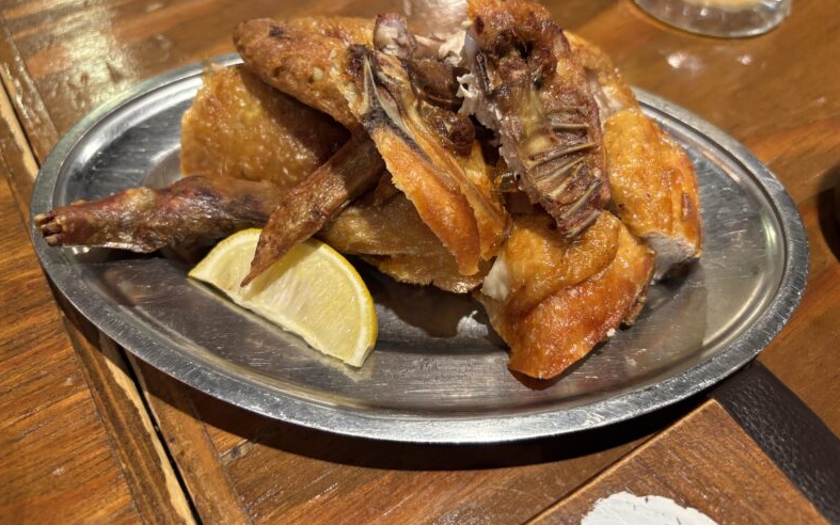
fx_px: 641
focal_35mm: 28
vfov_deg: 44.4
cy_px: 216
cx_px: 415
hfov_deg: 66.5
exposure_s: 1/50
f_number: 1.6
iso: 320
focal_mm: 5.96
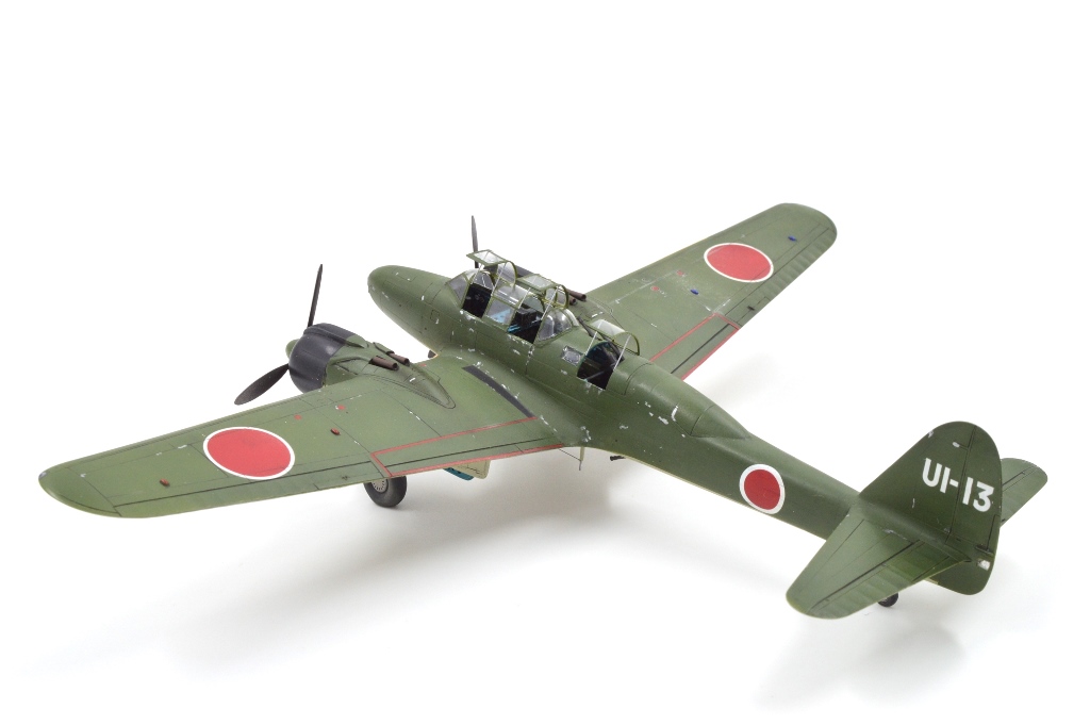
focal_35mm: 60
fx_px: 1815
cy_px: 362
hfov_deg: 33.4
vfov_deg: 22.6
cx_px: 545
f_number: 20
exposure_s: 1/50
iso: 400
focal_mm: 40
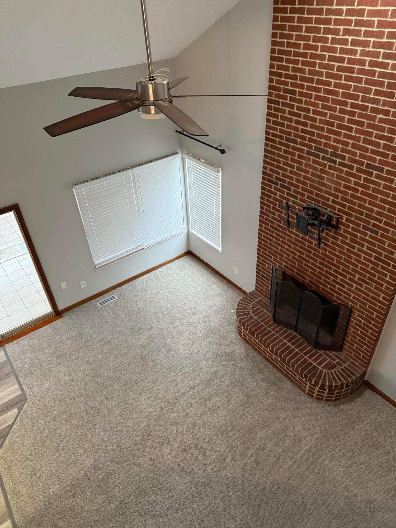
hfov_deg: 56.8
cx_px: 198
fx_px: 366
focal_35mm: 24
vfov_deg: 71.6
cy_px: 264
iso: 640
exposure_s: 1/40
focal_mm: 6.76
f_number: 1.78
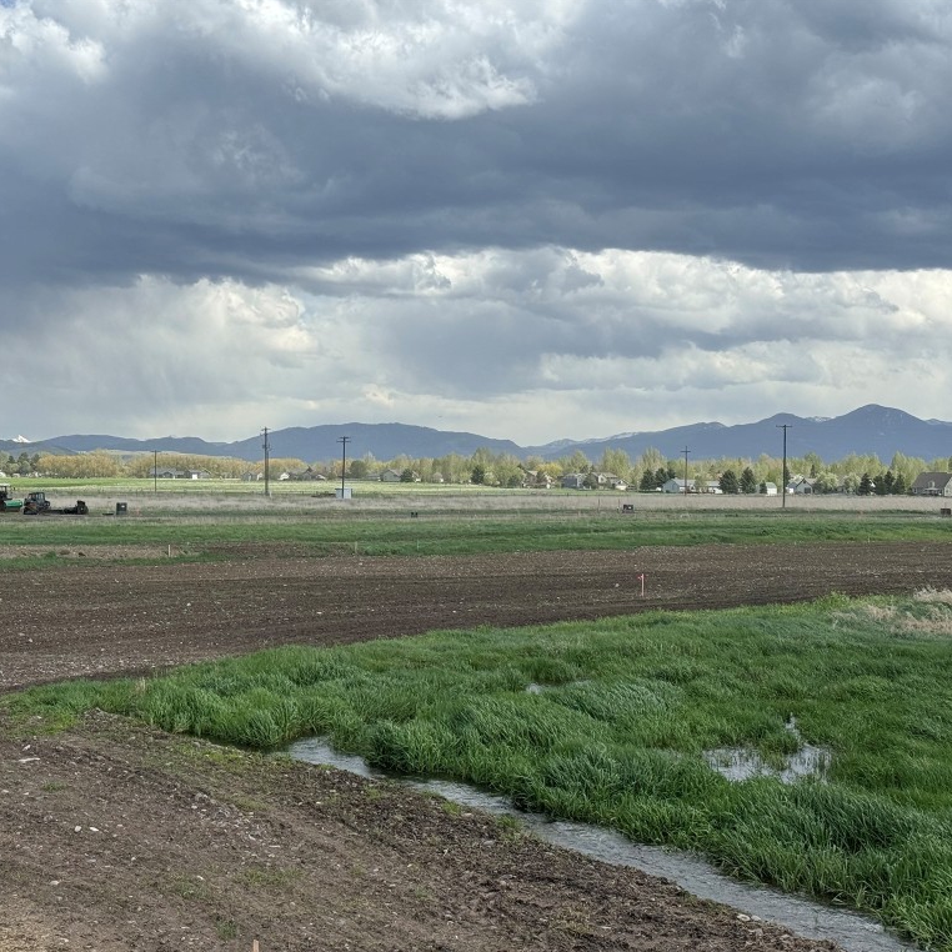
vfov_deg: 30.0
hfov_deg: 29.9
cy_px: 475
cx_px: 356
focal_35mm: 57
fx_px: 1774
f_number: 1.78
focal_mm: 6.76
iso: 64
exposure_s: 1/4975
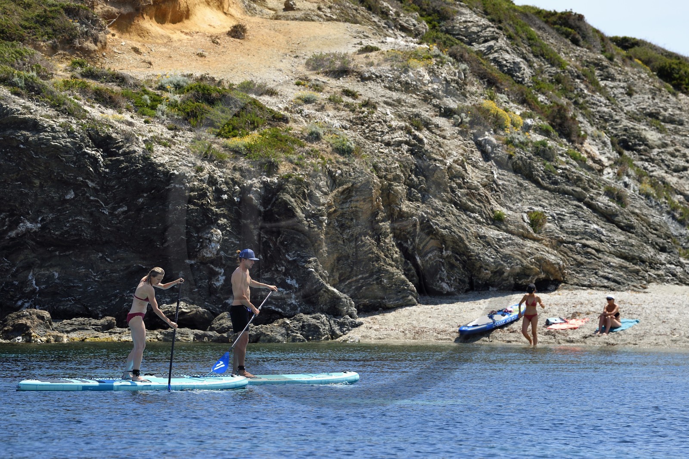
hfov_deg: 10.3
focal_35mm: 200
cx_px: 344
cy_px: 230
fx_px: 3828
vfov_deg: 6.9
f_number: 6.3
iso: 200
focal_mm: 200
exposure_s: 1/500
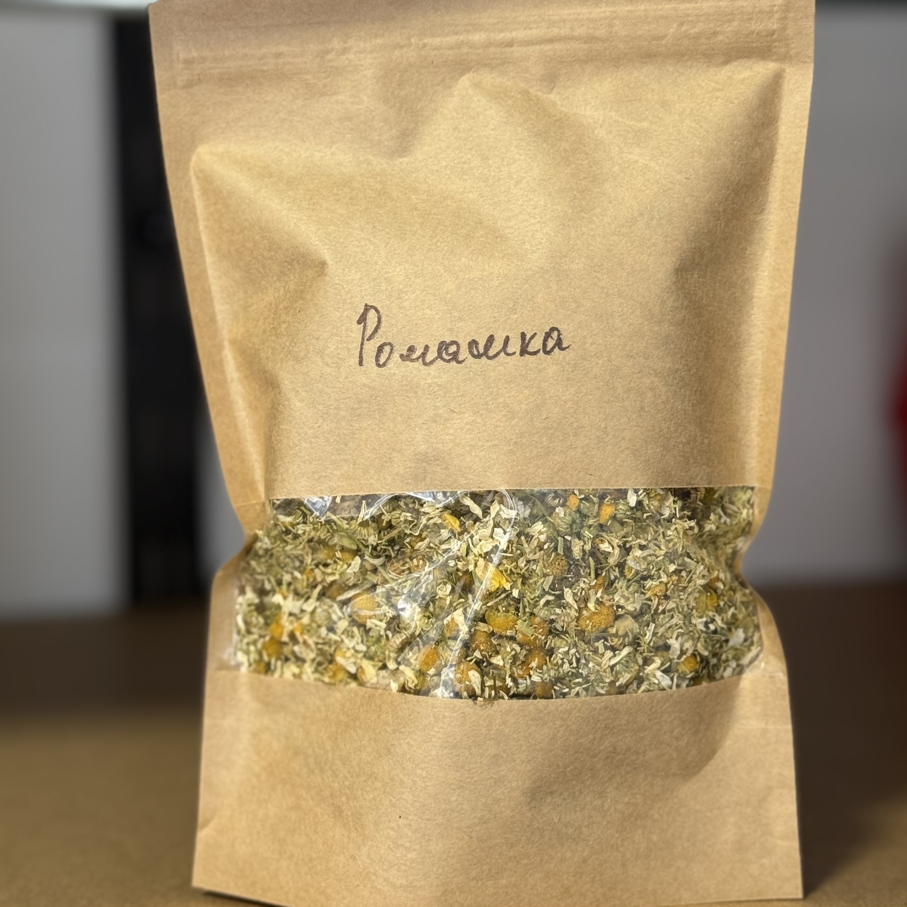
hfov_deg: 24.7
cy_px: 376
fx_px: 2075
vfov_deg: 24.6
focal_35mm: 70
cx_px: 460
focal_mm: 6.76
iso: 64
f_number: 1.78
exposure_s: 1/50
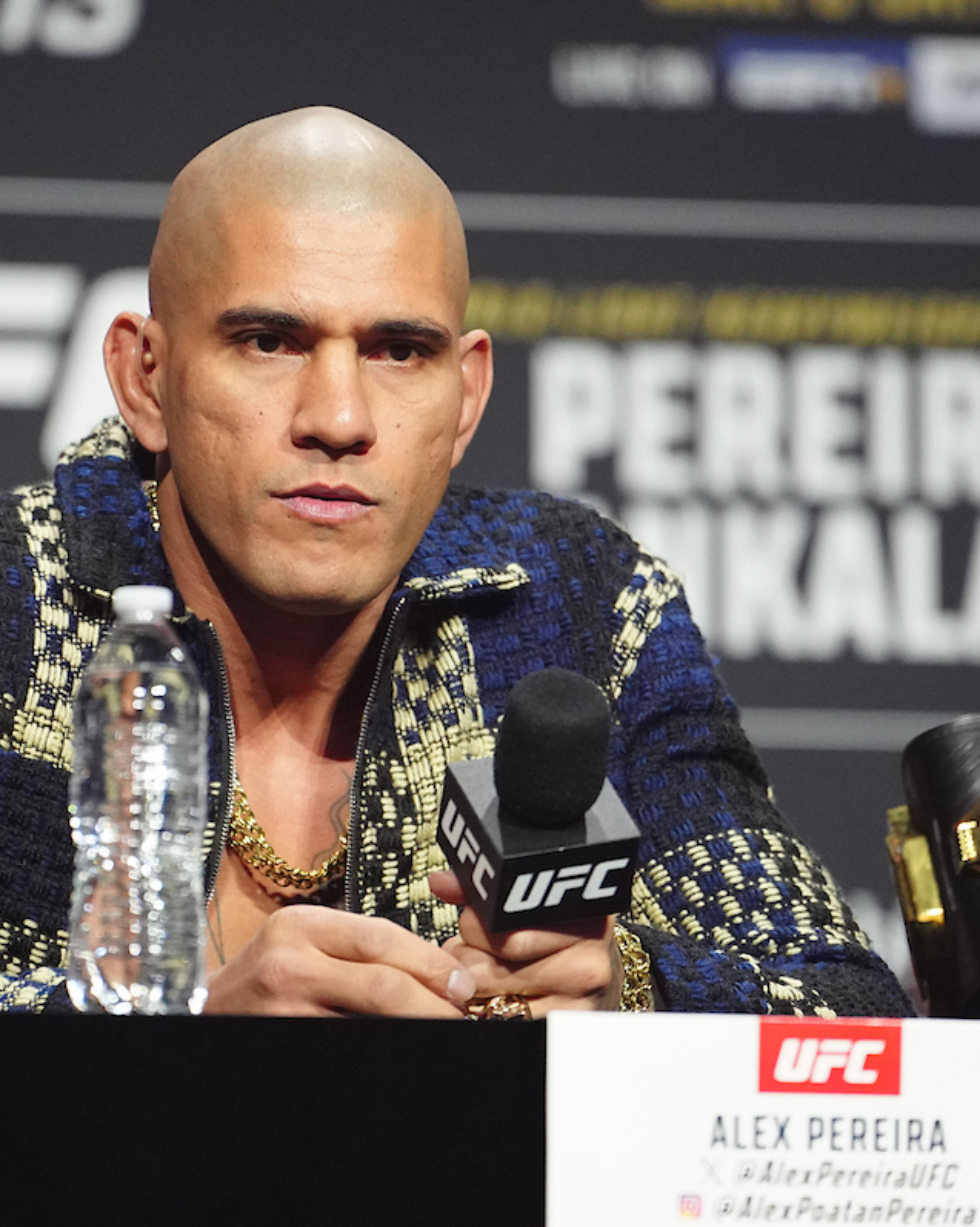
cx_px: 465
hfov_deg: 3.6
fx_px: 15381
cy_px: 613
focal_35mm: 424
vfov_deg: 4.6
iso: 3200
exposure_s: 1/800
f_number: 2.8
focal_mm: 200
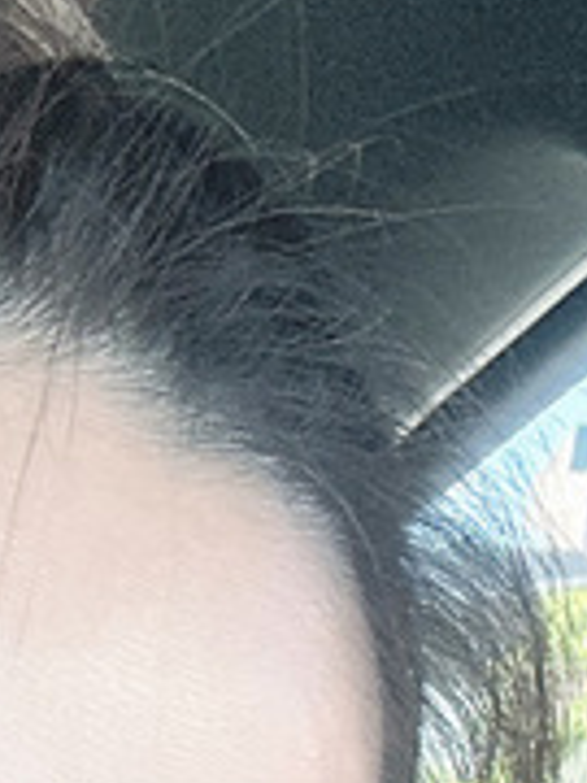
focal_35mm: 111
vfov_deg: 15.7
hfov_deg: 12.8
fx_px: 2510
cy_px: 1303
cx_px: -204
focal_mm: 2.69
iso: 80
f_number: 1.9
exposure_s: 1/78
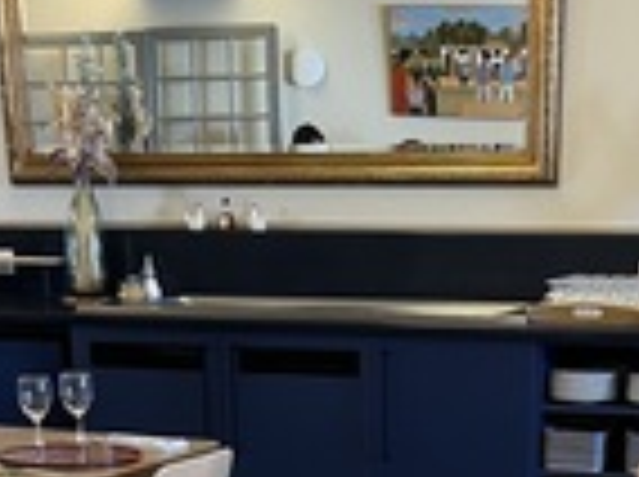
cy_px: 864
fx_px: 1622
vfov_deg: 14.6
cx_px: 414
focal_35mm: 88
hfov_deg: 22.2
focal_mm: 5.7
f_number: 1.5
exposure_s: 1/50
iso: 125
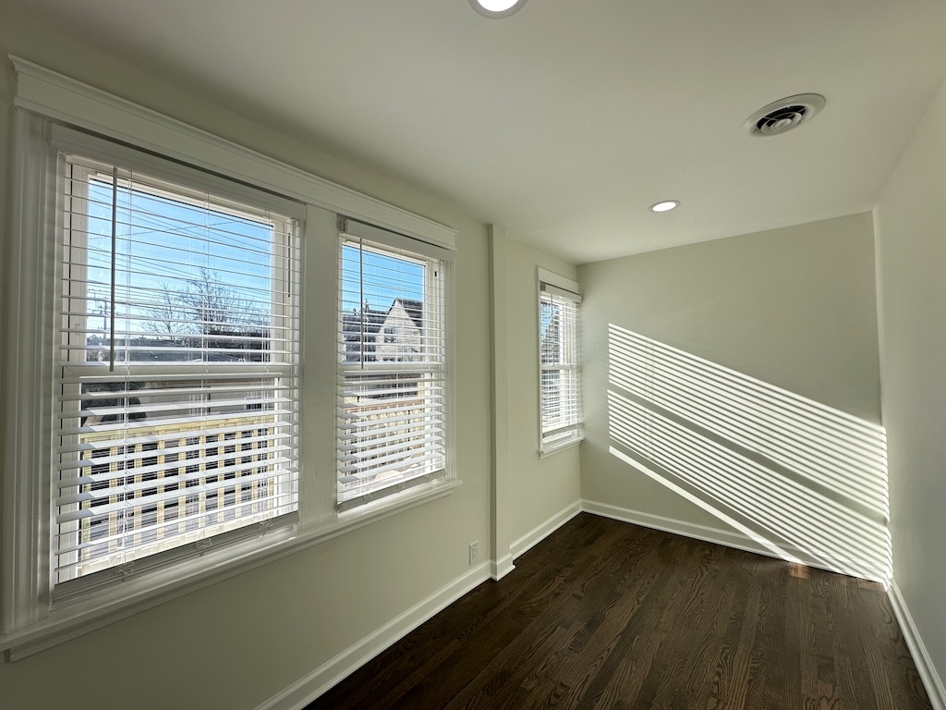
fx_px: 383
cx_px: 473
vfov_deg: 85.7
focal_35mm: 14
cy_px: 355
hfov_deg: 102.1
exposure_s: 1/629
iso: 40
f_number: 2.2
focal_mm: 2.22
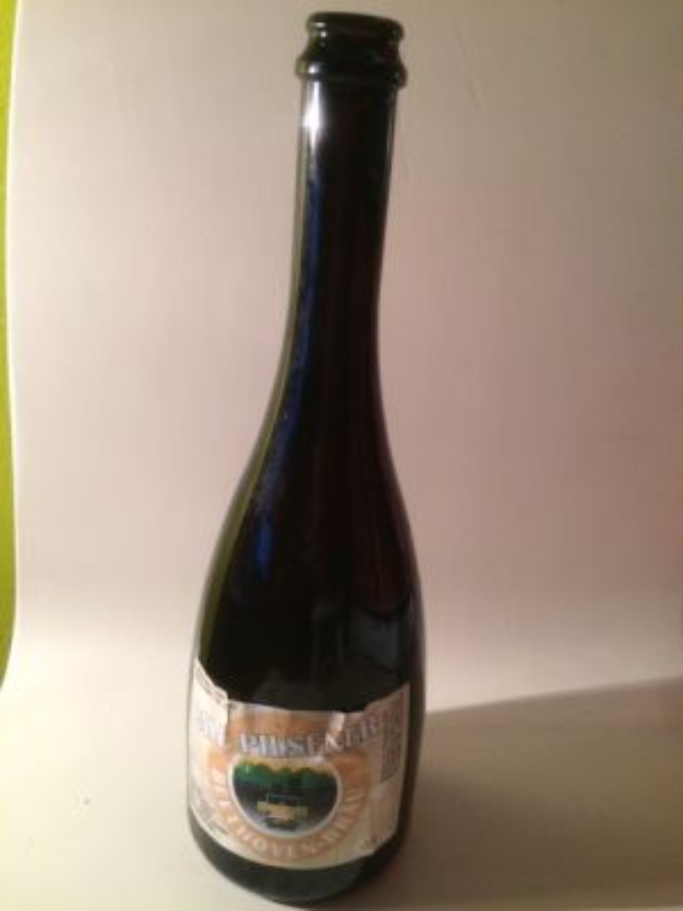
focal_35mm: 29
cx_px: 342
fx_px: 763
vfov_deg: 61.7
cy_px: 456
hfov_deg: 48.2
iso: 200
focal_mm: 4.15
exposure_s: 1/33
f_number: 2.2
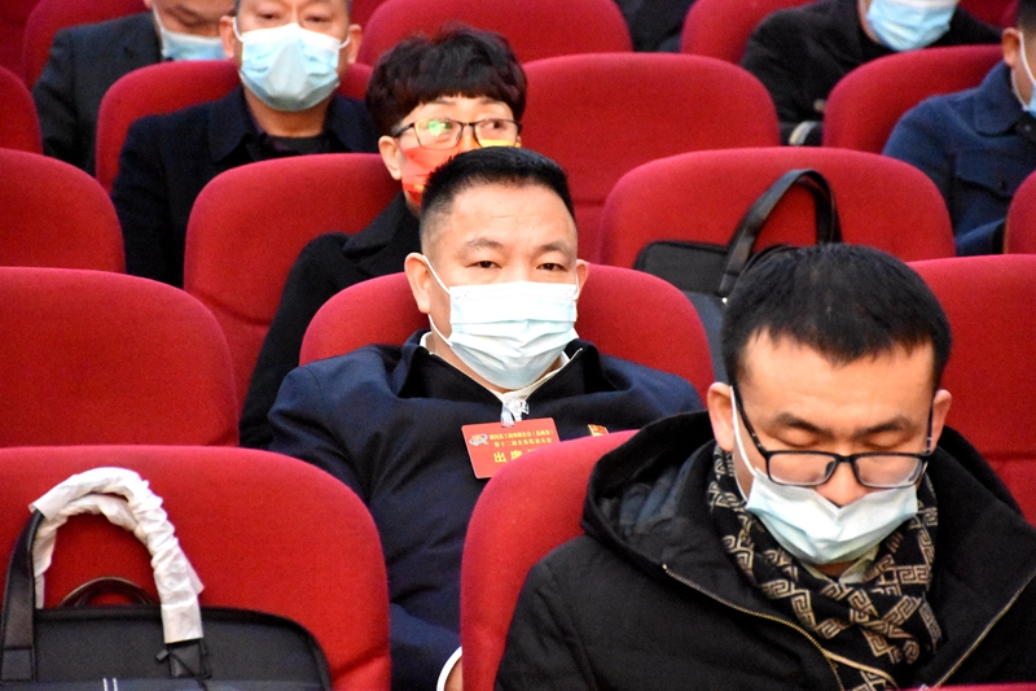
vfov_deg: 8.7
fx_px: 4531
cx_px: 518
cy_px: 346
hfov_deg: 13.0
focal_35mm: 158
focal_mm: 105
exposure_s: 1/160
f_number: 5.6
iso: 22800
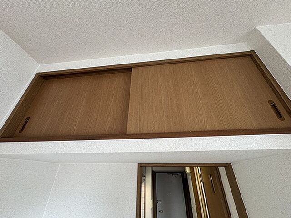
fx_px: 118
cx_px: 146
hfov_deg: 102.1
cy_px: 109
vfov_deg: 85.7
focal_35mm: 14
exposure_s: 1/60
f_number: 2.2
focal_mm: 2.22
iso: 200
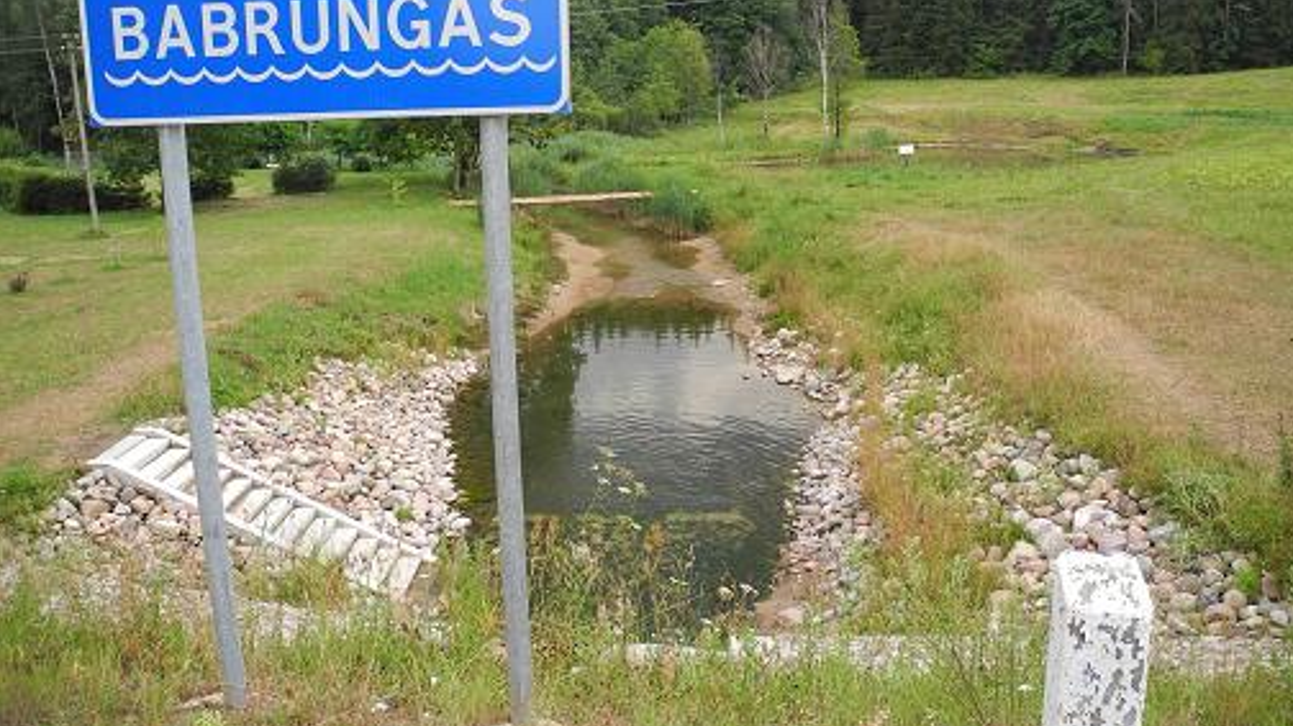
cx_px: 654
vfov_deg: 37.5
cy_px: 272
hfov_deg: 62.6
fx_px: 1062
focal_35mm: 31
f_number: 2.8
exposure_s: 1/400
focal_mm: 6
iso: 100
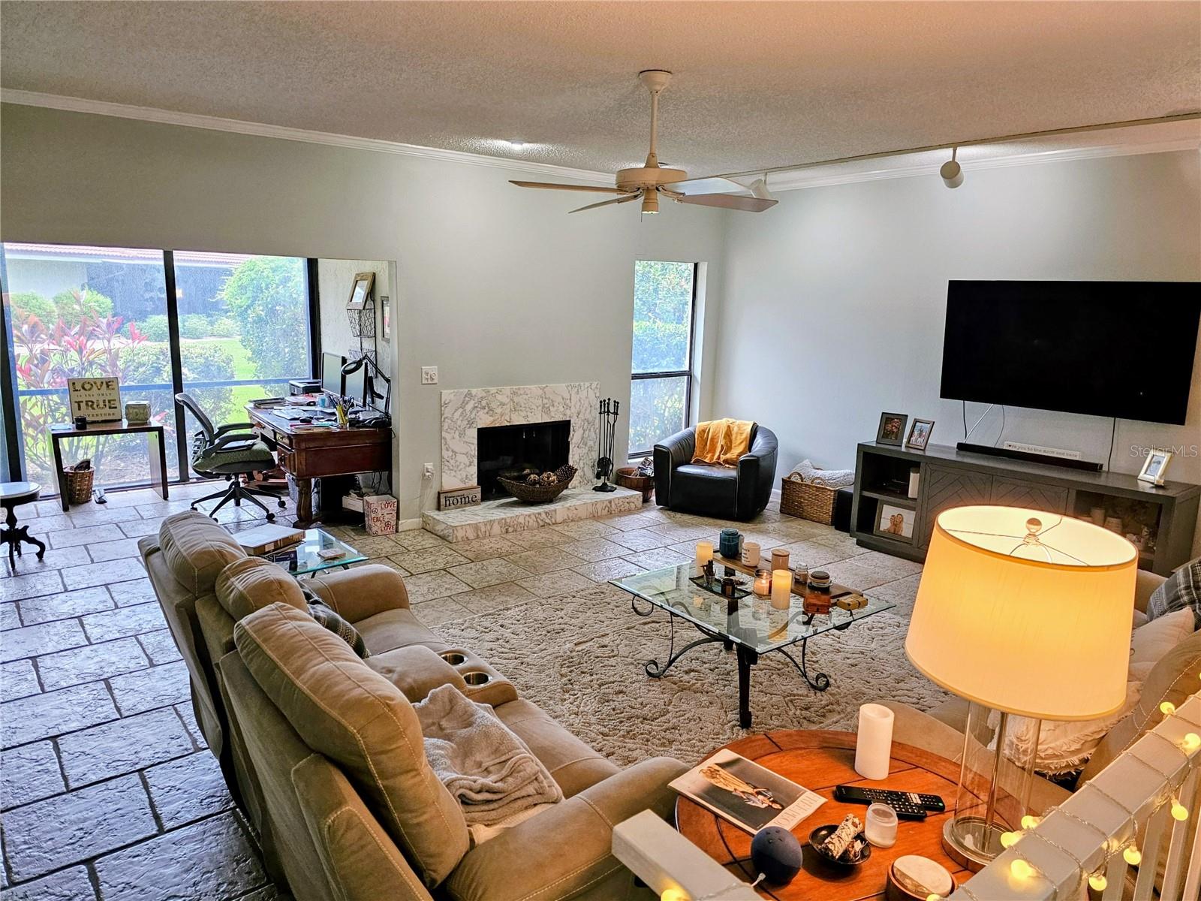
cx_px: 600
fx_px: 798
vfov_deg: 58.9
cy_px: 450
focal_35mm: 23
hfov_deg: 73.9
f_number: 1.7
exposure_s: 1/120
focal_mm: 6.3
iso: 320
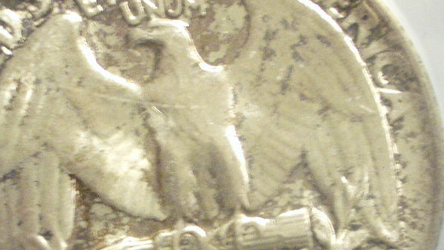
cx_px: 208
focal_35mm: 115
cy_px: 179
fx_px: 1354
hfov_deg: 18.6
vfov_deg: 10.5
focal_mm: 10.2
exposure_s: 1/8
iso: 400
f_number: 3.5
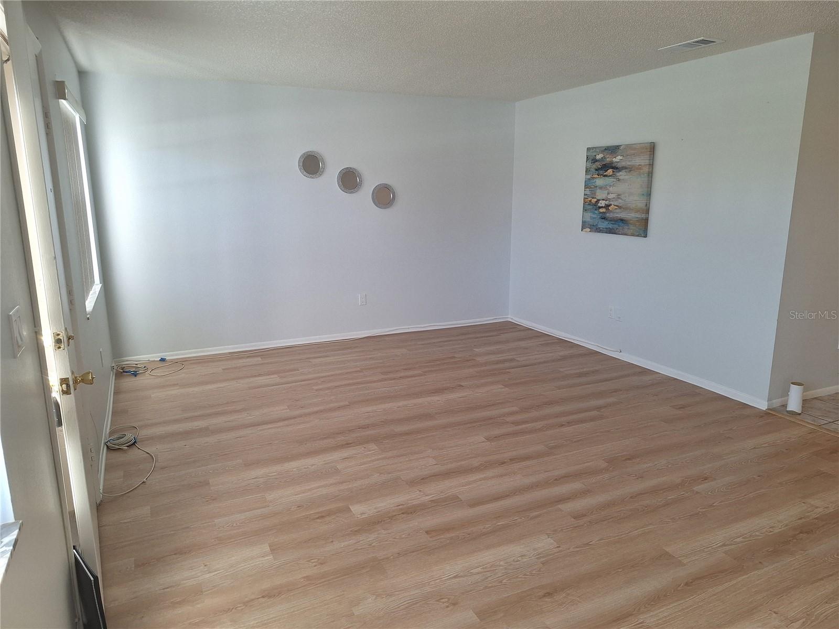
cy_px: 314
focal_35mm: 23
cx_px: 420
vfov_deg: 58.9
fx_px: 557
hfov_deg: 73.9
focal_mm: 5.54
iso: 64
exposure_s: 1/60
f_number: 1.8
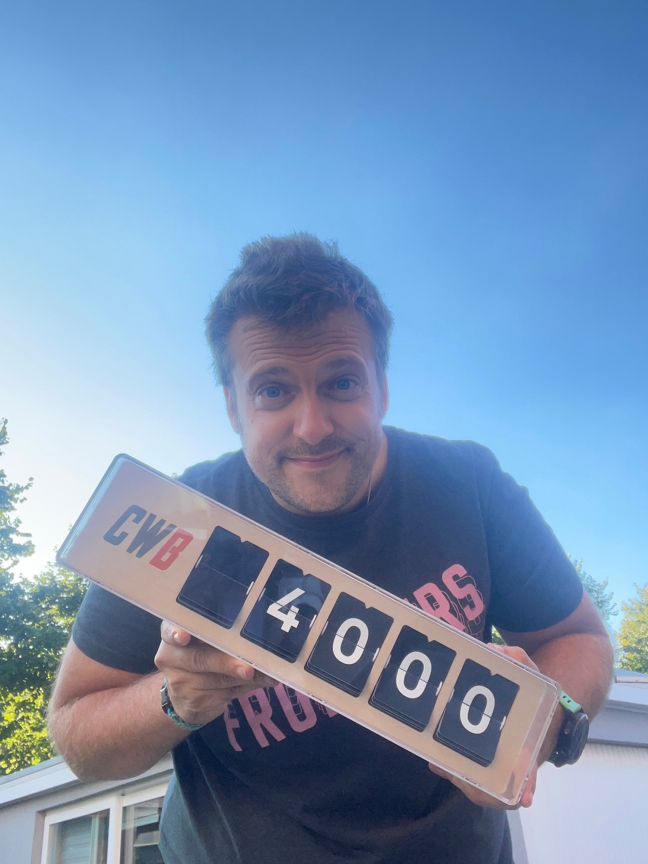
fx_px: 749
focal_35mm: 30
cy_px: 432
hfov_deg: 46.8
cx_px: 324
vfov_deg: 60.0
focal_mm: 2.71
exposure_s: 1/270
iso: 25
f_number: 2.2
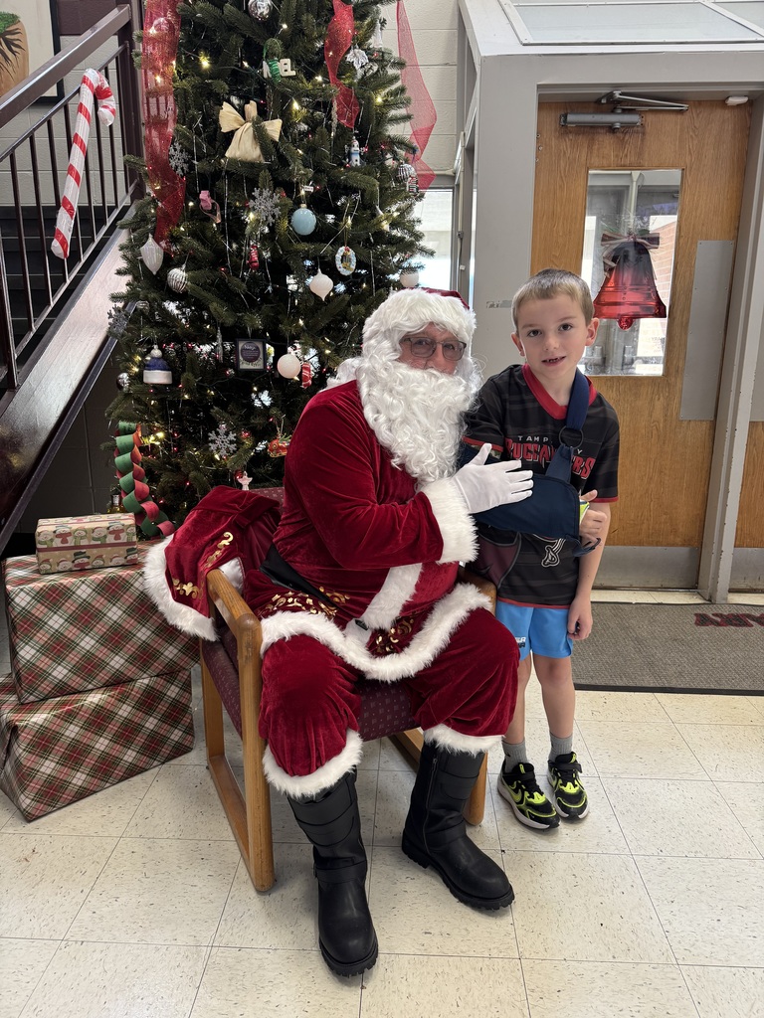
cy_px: 509
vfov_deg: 71.6
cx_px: 382
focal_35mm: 24
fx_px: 706
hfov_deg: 56.8
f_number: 1.78
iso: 160
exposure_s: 1/60
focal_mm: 6.76
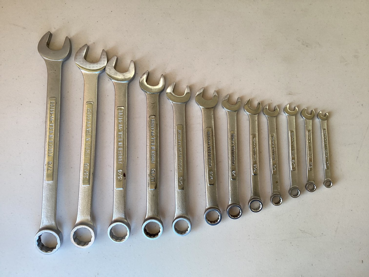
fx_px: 330
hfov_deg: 58.3
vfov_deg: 45.4
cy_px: 138
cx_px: 184
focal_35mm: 31
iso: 50
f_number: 2.4
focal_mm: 3.3
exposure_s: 1/120
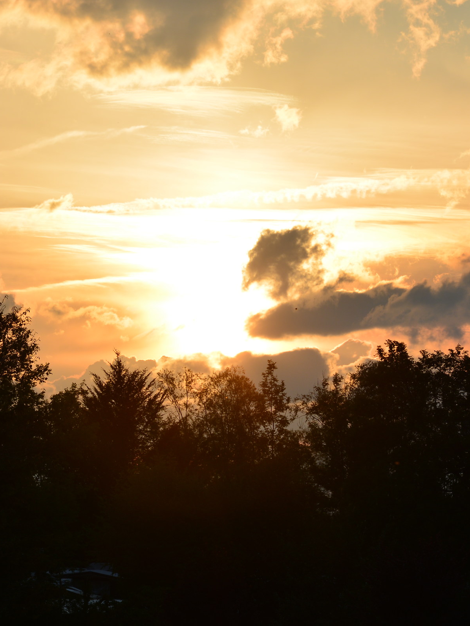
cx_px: 247
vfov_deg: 8.7
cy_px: 312
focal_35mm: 228
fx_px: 4123
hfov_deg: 6.5
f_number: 13
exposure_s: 1/320
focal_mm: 105
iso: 100
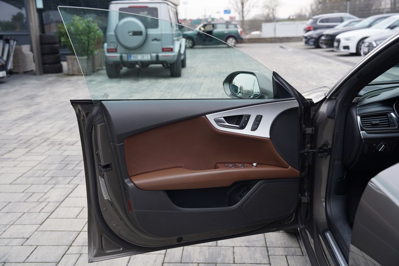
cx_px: 200
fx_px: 443
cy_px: 133
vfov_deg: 33.4
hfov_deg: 48.5
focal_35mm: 40
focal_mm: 40
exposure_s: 1/100
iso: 100
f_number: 4.5
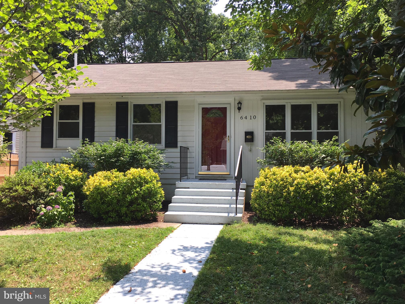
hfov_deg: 61.7
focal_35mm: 29
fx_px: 339
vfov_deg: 48.2
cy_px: 152
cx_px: 202
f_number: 2.2
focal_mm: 4.15
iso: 25
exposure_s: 1/615
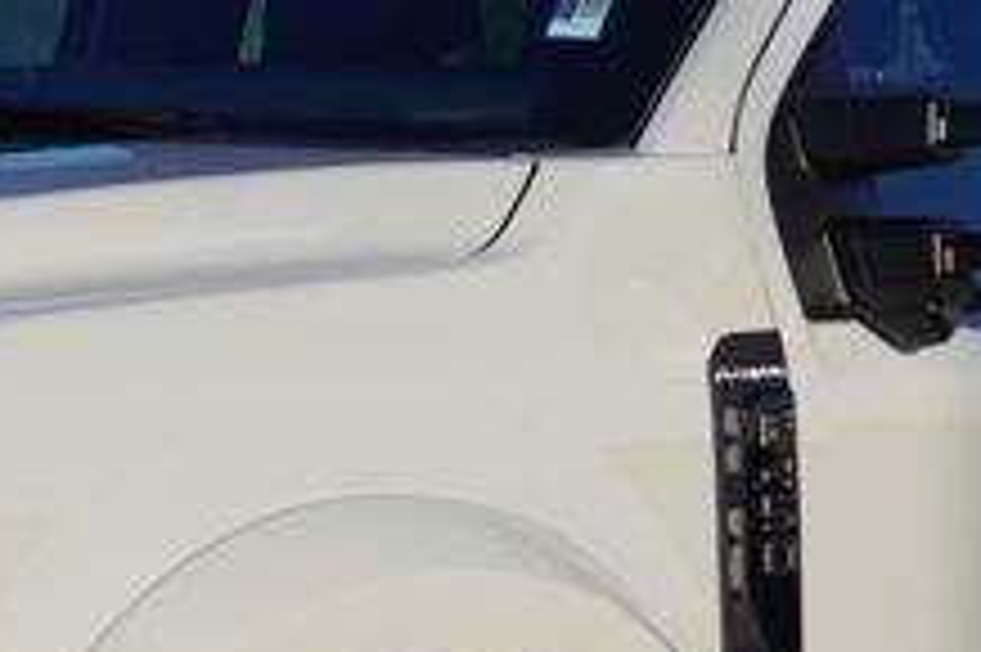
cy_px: 818
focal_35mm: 240
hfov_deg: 8.6
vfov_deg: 5.7
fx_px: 6535
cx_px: 450
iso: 100
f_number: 11
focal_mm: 34
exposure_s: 1/125
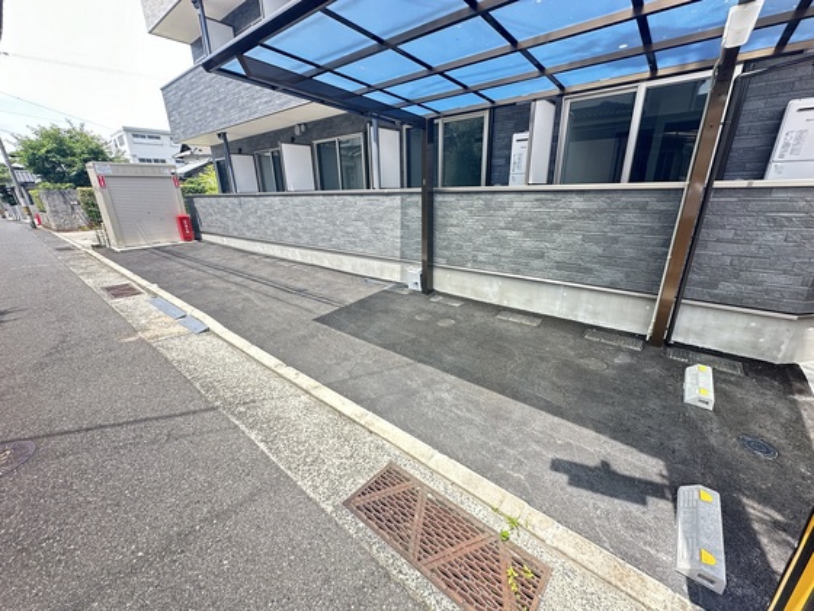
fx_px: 329
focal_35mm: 14
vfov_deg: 85.7
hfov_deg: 102.1
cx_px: 407
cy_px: 306
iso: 40
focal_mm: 2.22
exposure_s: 1/232
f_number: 2.2
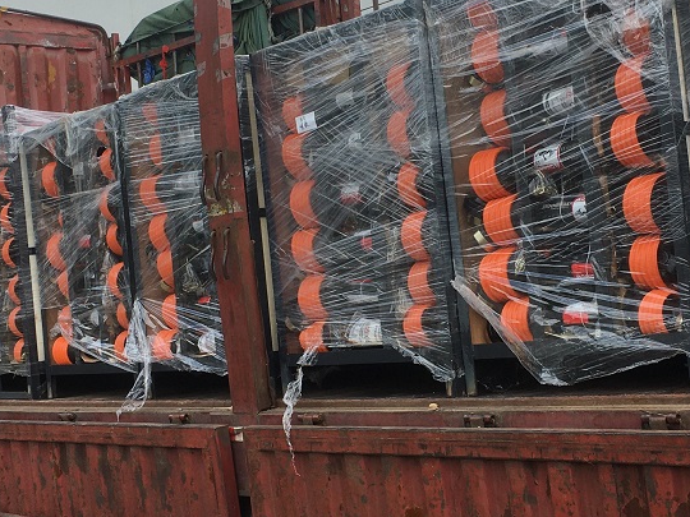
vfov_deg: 22.6
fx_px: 1296
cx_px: 399
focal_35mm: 65
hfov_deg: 29.8
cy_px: 251
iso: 25
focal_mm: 4.15
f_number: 2.2
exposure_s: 1/630
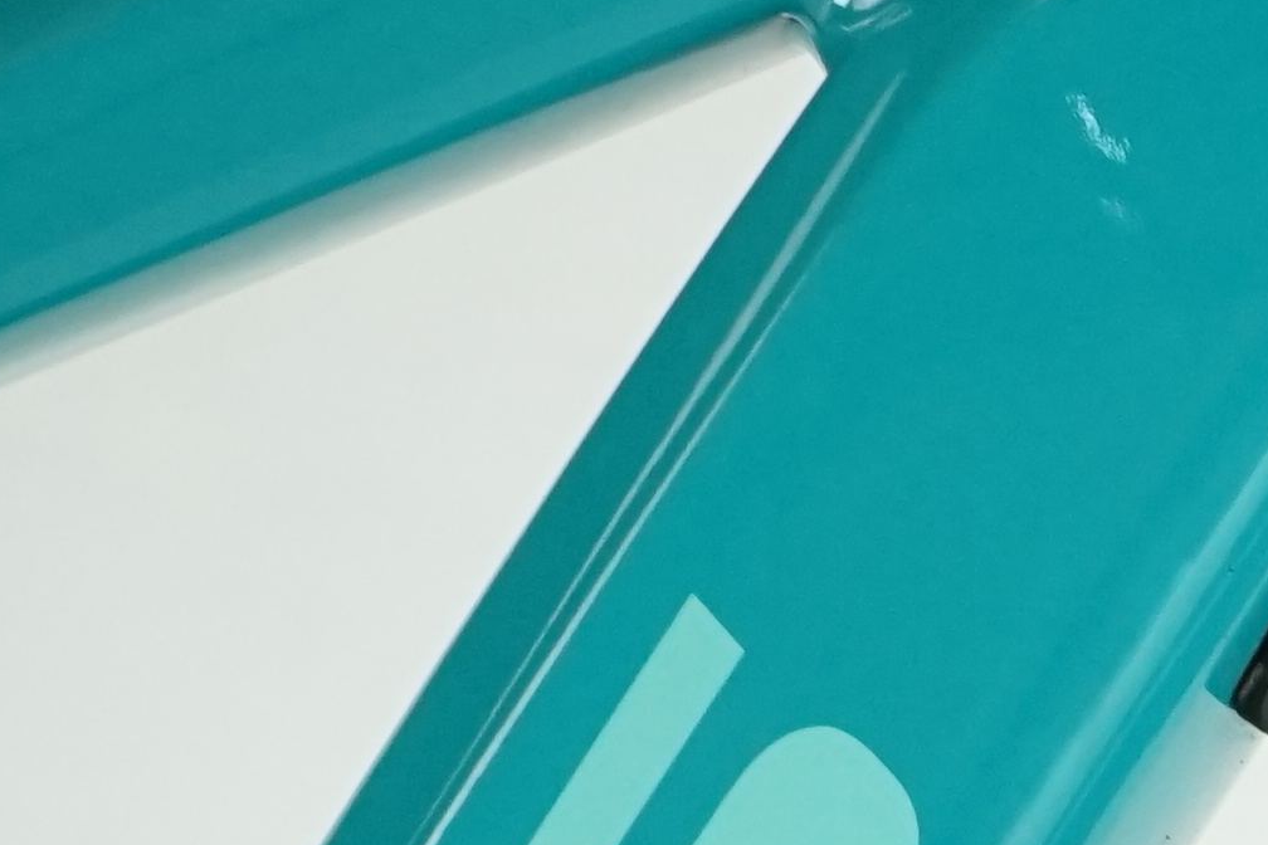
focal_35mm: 238
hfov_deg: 8.1
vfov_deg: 5.5
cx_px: 2857
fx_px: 8382
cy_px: 2285
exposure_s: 1/200
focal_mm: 40
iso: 1600
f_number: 5.6
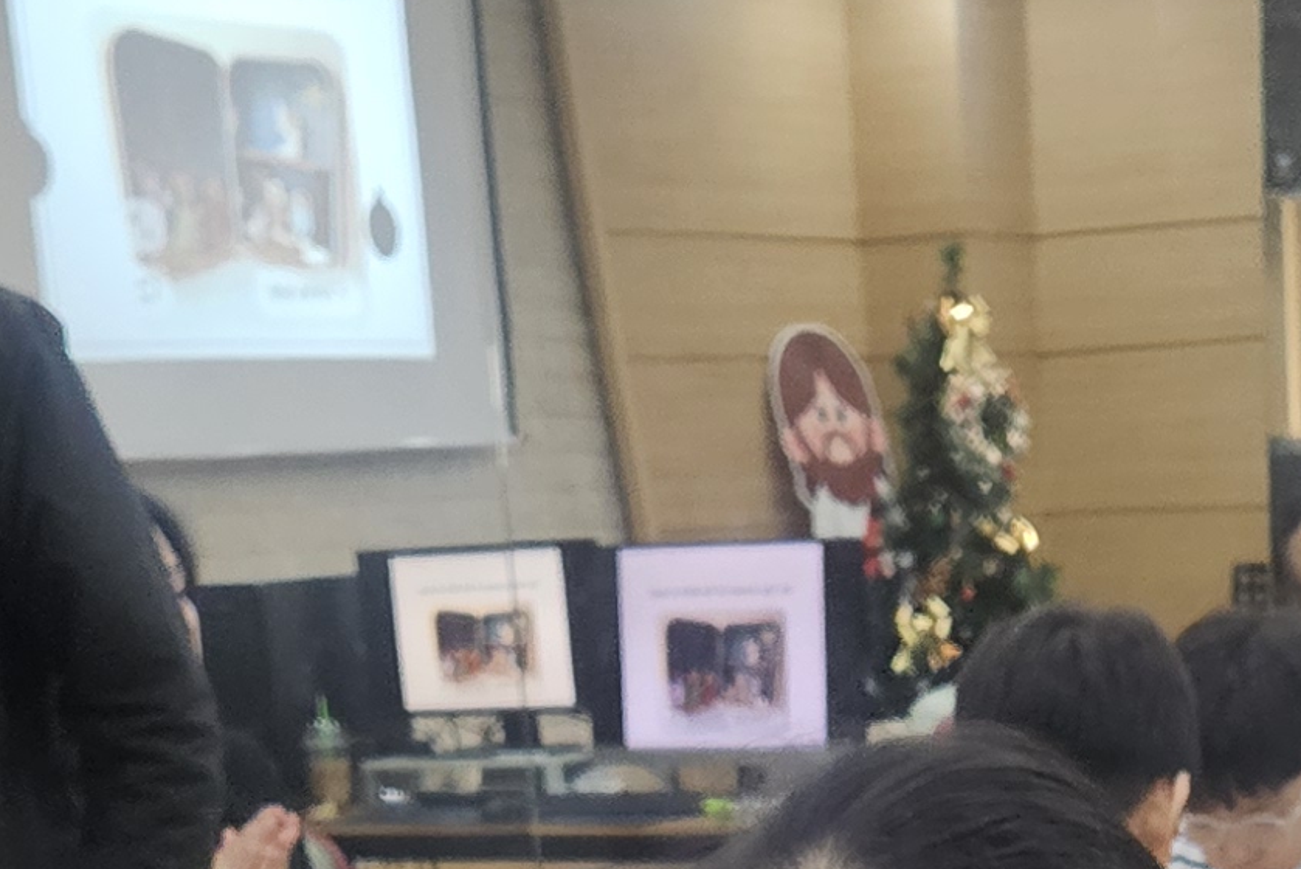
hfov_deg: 17.8
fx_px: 4121
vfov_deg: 10.5
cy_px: 2034
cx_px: 991
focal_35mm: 114
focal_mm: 5.4
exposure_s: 1/120
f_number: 1.8
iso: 200
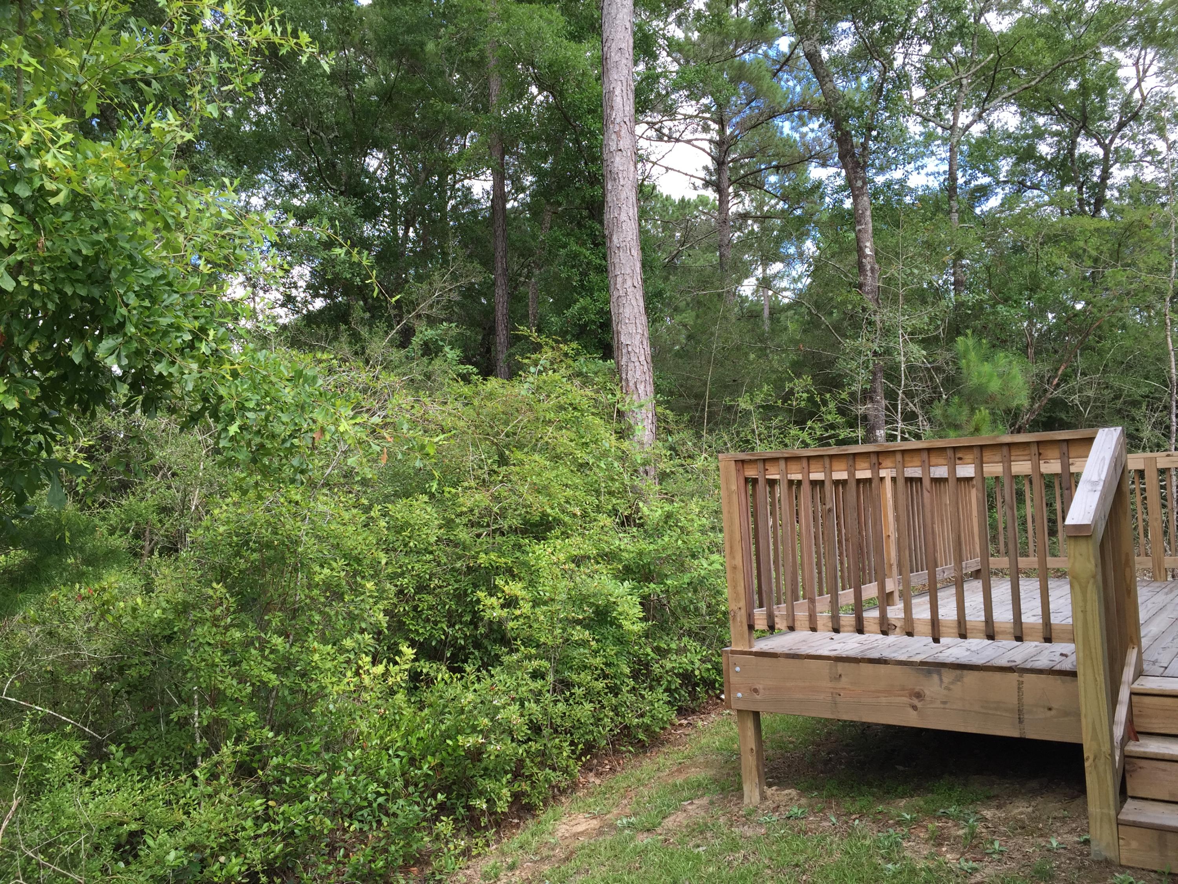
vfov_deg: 48.2
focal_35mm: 29
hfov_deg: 61.7
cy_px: 442
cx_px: 589
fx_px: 987
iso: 32
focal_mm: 4.15
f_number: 2.2
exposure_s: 1/215
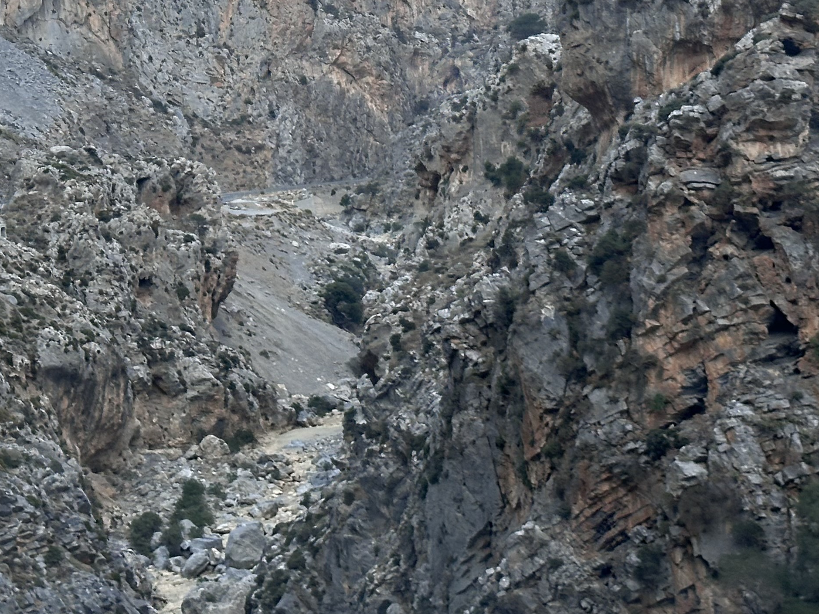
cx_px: 288
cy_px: -28
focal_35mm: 103
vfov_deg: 14.1
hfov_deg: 19.0
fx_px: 2437
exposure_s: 1/676
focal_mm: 6.86
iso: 64
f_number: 1.78
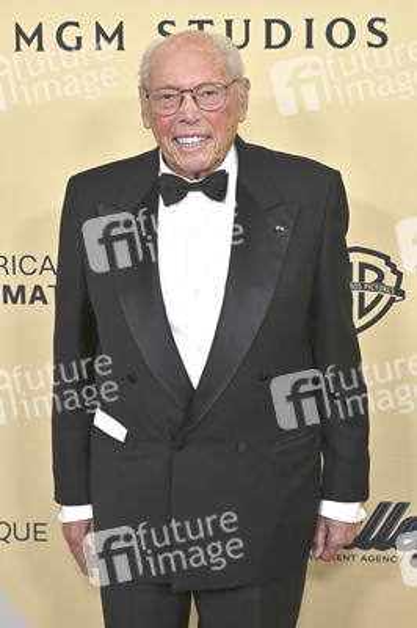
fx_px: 1062
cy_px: 314
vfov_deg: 32.9
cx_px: 208
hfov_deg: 22.2
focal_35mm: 61
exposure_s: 1/320
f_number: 6.3
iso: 2000
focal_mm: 61
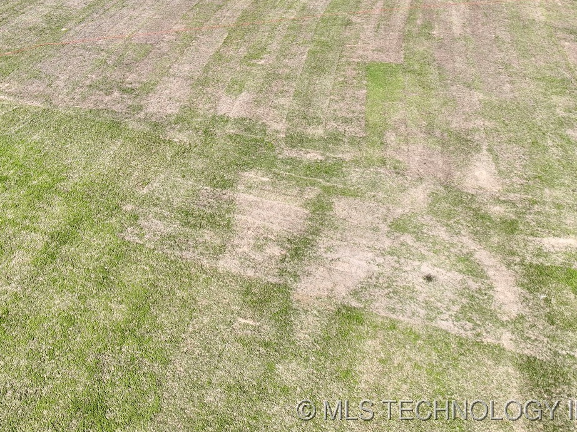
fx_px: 833
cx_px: 79
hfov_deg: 36.3
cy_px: -14
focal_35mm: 50
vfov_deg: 27.2
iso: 100
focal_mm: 12.29
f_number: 2.8
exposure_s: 1/1600
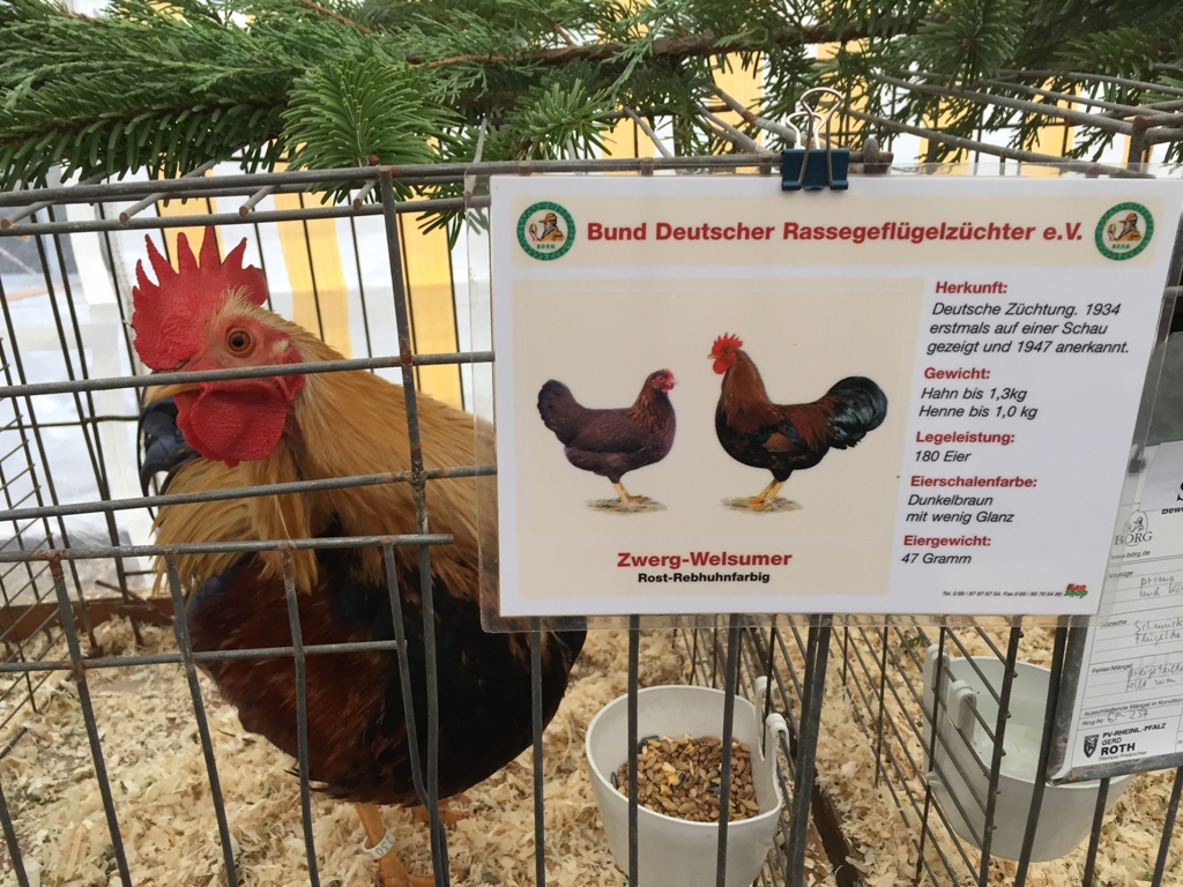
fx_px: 991
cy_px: 444
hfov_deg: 61.7
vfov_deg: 48.2
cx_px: 592
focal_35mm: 29
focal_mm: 4.15
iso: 32
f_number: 2.2
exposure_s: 1/40
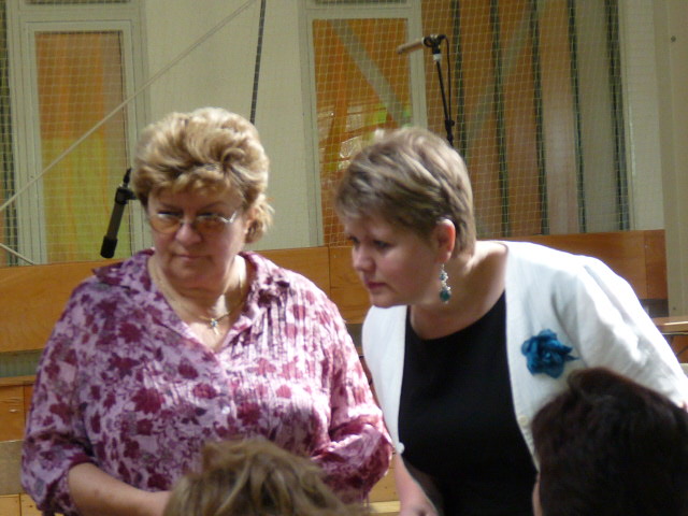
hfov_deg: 9.8
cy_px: 258
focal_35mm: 201
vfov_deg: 7.4
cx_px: 344
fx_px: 3995
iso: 250
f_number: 3.6
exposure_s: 1/80
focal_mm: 20.1
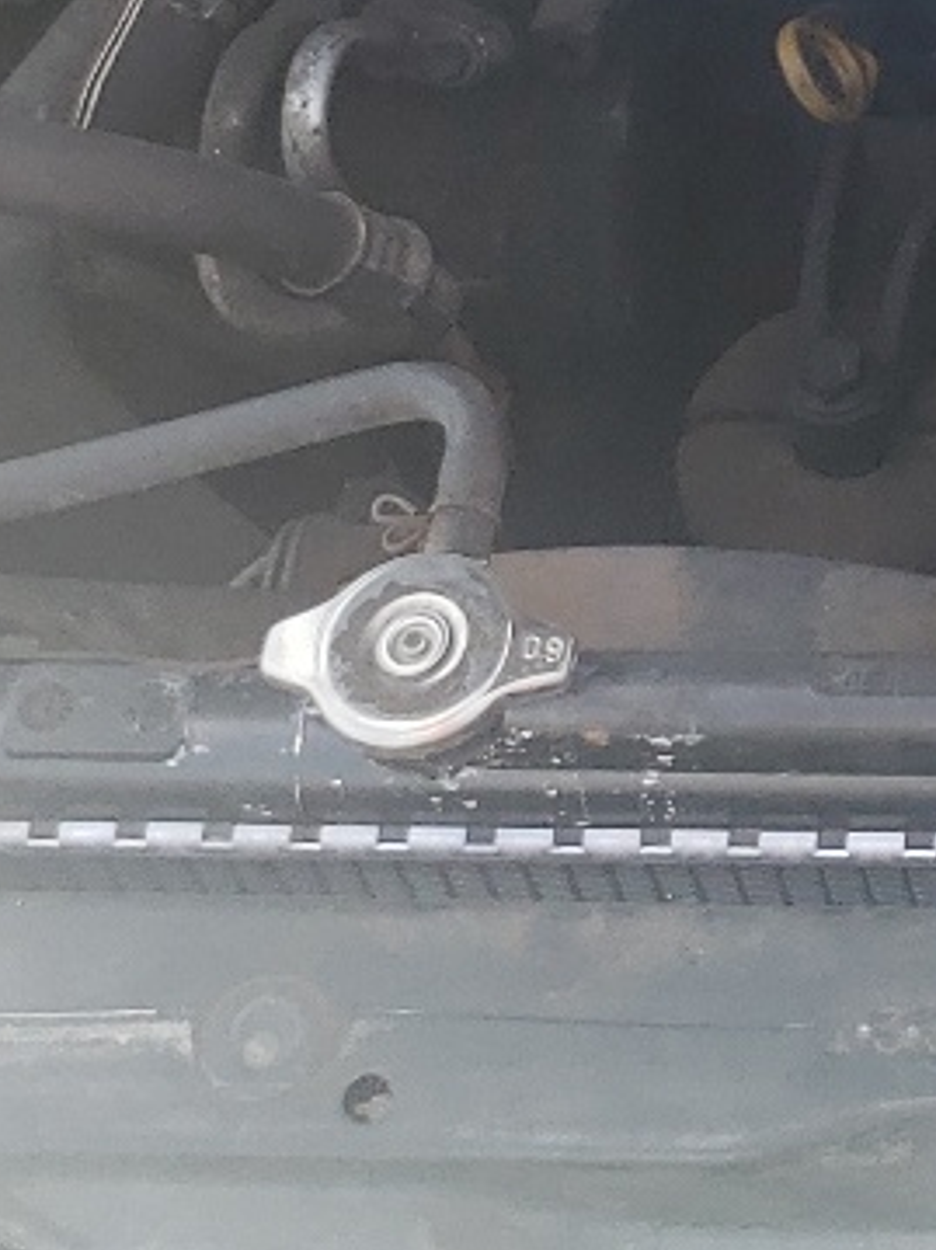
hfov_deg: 12.0
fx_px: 4185
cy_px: -561
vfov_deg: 15.8
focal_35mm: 116
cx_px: 1559
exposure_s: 1/435
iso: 50
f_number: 1.5
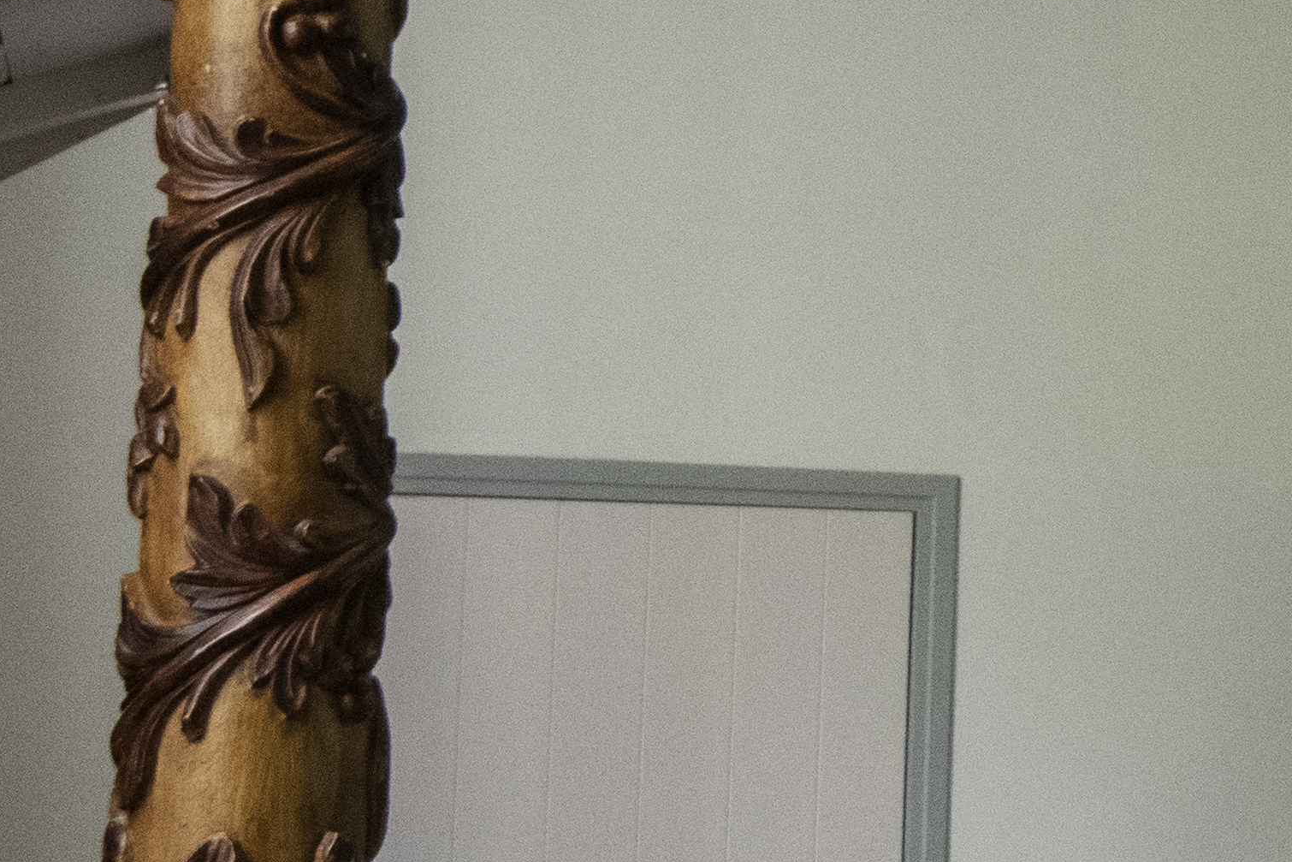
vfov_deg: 11.8
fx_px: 4163
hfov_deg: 15.8
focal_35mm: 116
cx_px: 2099
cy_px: 352
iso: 3200
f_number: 5.6
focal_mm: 20
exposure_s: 1/80
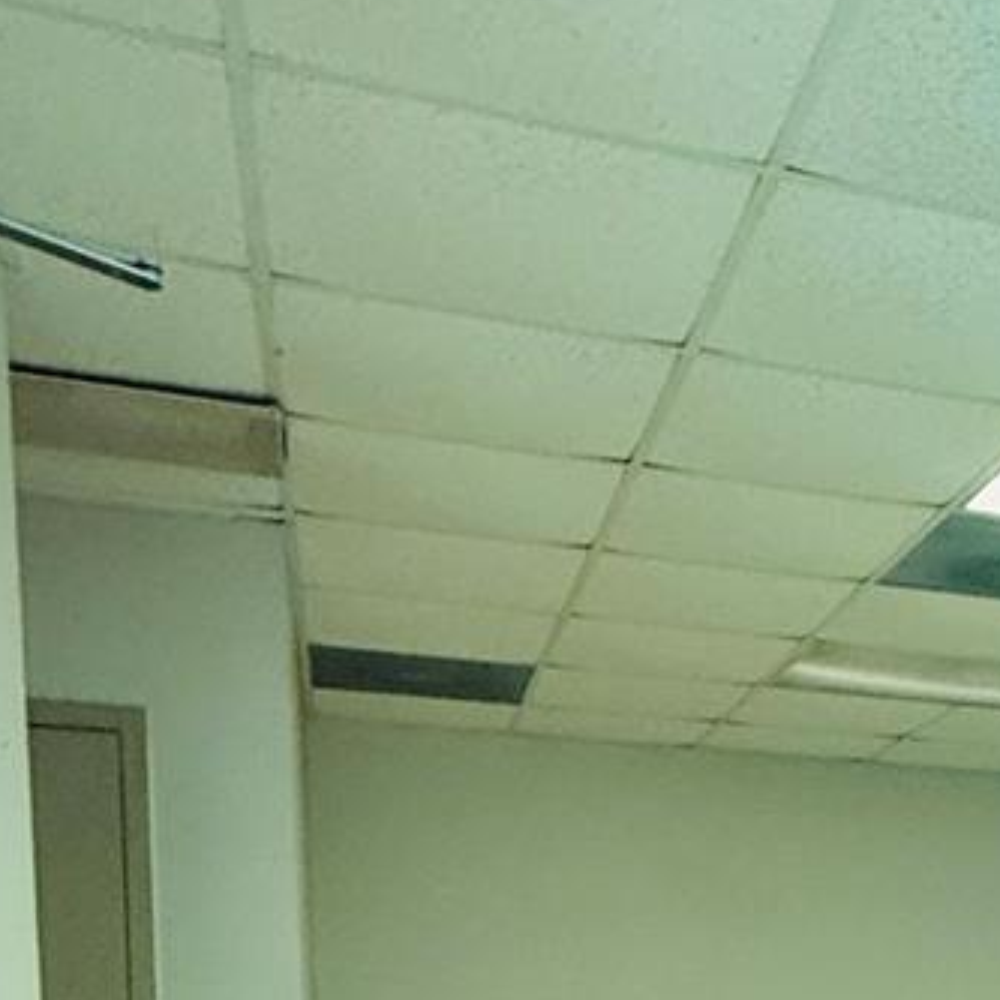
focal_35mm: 57
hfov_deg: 27.6
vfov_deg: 25.8
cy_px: 1297
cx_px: 1090
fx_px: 1863
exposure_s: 1/60
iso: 400
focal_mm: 2.22
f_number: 2.2
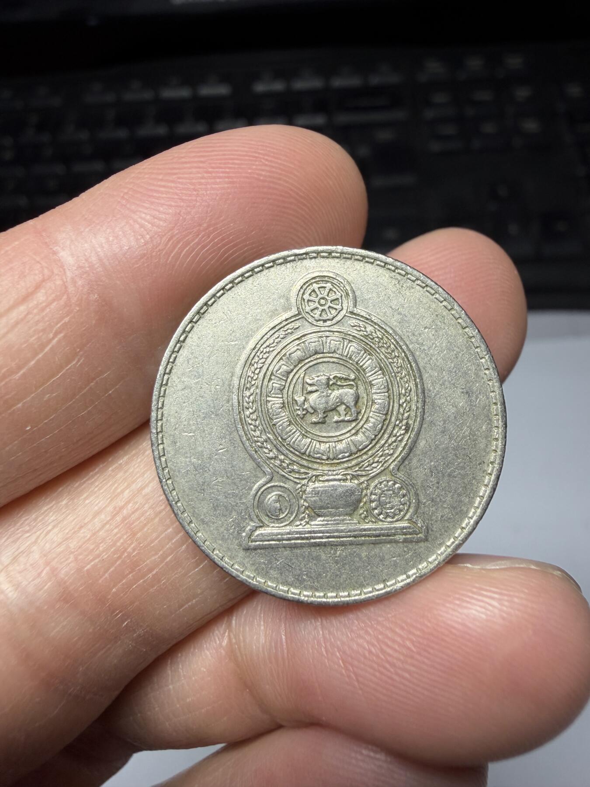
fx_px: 591
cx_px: 295
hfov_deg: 53.1
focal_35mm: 26
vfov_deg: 67.3
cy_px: 394
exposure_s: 1/121
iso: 80
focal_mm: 2.22
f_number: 2.2
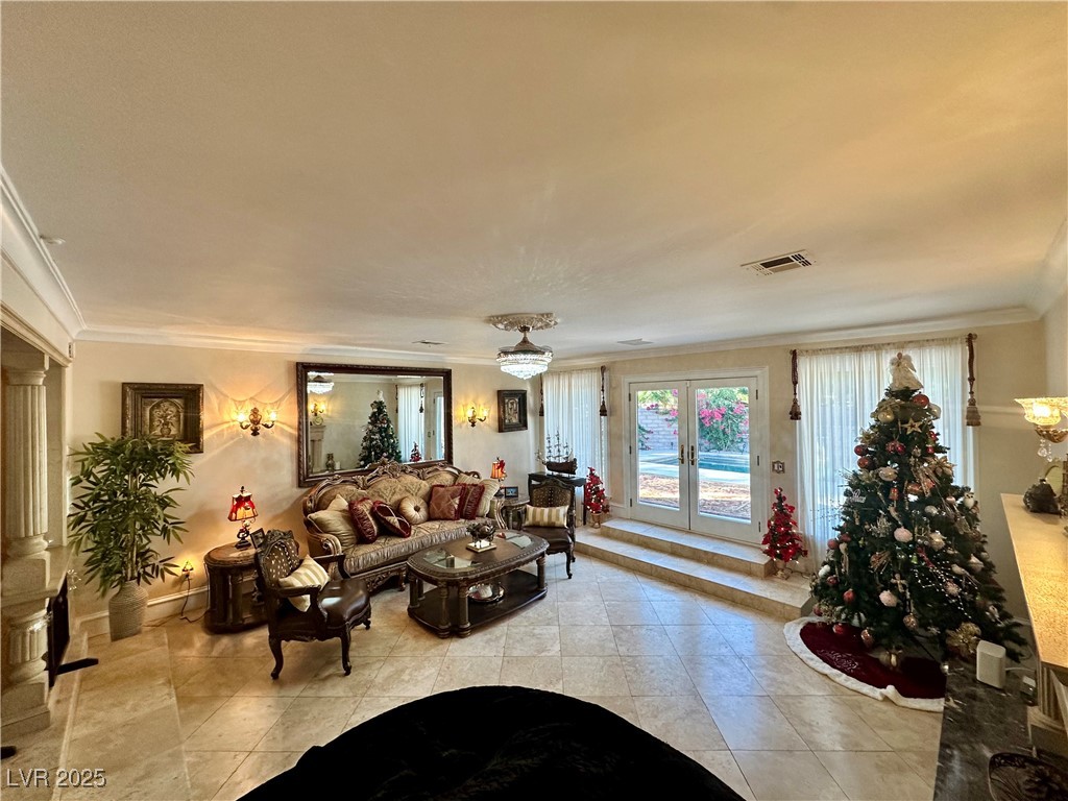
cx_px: 534
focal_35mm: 14
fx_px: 432
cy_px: 400
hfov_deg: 102.1
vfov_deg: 85.7
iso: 160
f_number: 2.2
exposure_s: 1/120
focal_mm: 2.22
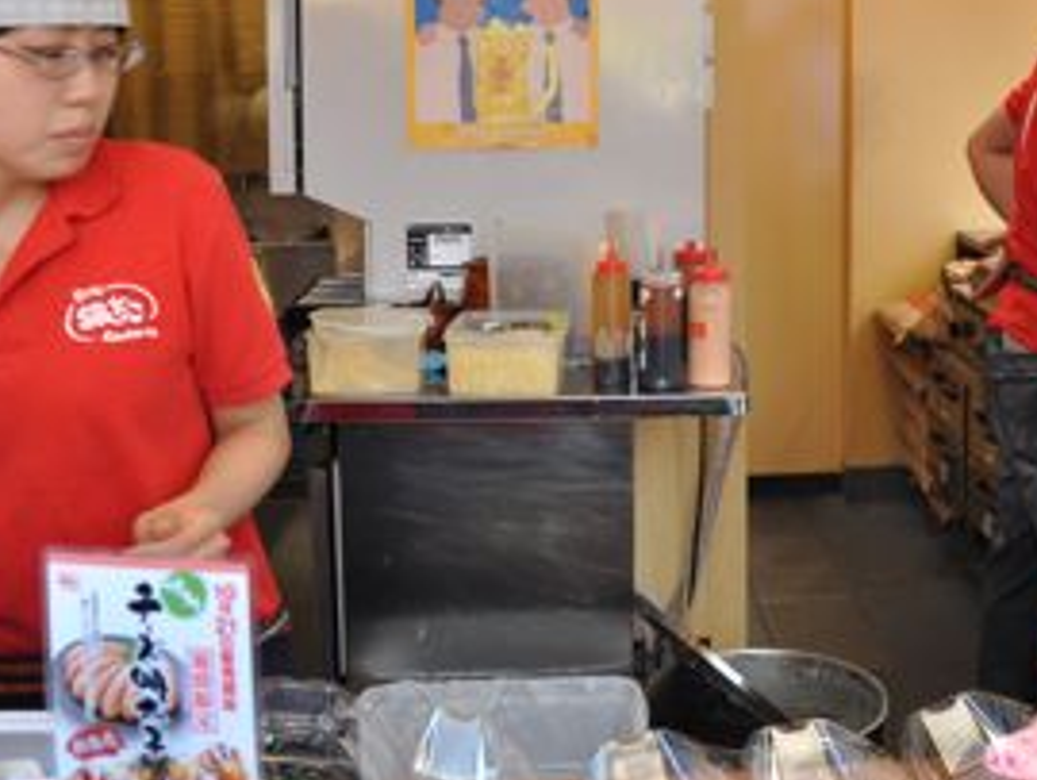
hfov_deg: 39.1
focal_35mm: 48
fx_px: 1439
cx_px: 699
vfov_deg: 30.0
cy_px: 223
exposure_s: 1/100
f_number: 5
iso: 400
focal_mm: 18
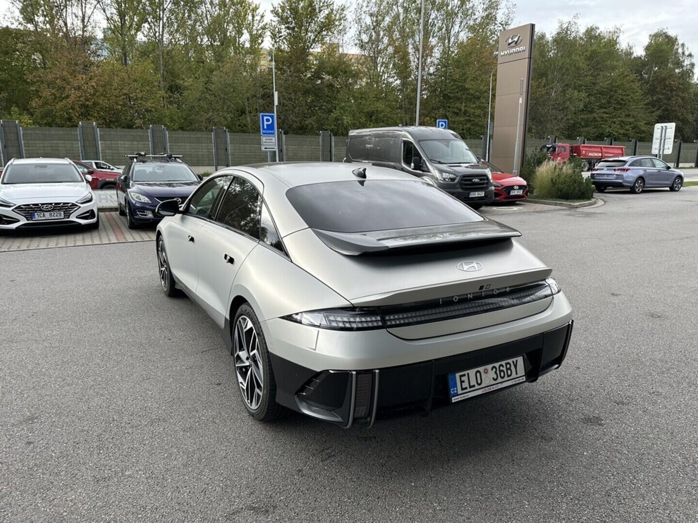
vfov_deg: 56.8
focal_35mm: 24
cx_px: 349
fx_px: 484
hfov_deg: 71.6
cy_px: 262
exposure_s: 1/785
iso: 80
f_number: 1.78
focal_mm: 6.86
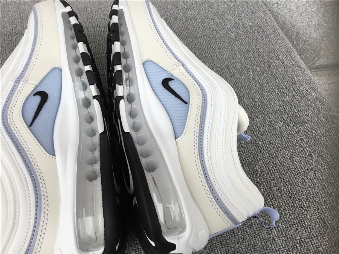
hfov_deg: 58.4
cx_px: 170
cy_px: 127
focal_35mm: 31
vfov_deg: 45.4
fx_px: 304
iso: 25
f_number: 2.4
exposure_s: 1/149
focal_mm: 3.3
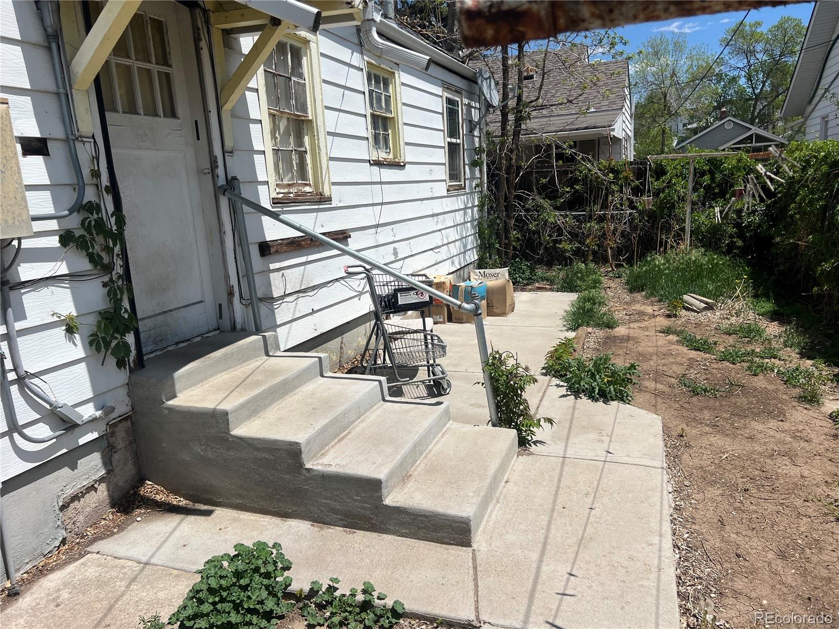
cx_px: 420
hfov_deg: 67.3
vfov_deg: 53.1
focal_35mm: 26
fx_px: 630
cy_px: 314
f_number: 1.5
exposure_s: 1/8000
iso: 50
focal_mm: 5.7
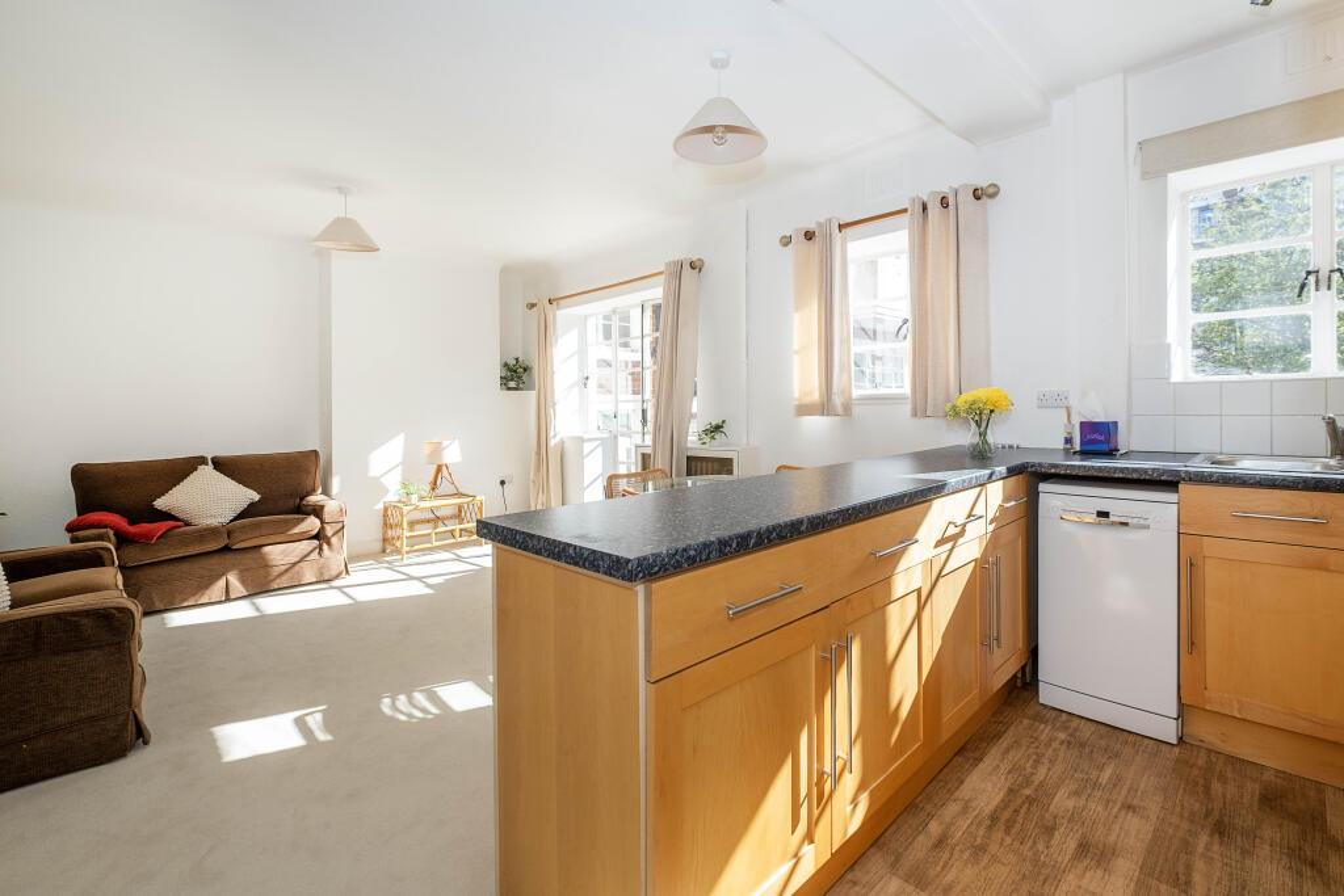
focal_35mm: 15
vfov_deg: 77.3
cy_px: 448
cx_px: 672
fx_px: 560
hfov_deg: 100.4
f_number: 7.1
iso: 250
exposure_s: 1/125
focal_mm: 10
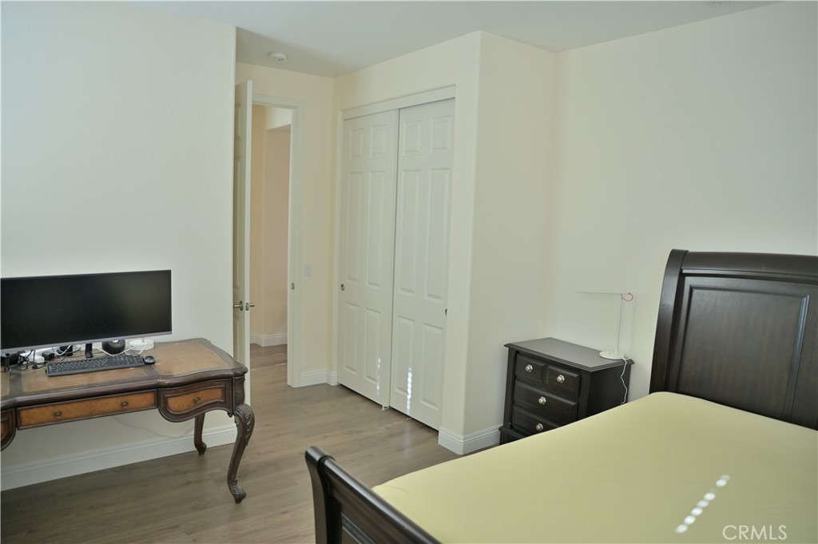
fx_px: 545
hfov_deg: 73.8
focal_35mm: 24
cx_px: 409
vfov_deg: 53.1
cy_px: 272
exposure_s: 1/200
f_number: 2.8
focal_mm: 24
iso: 800
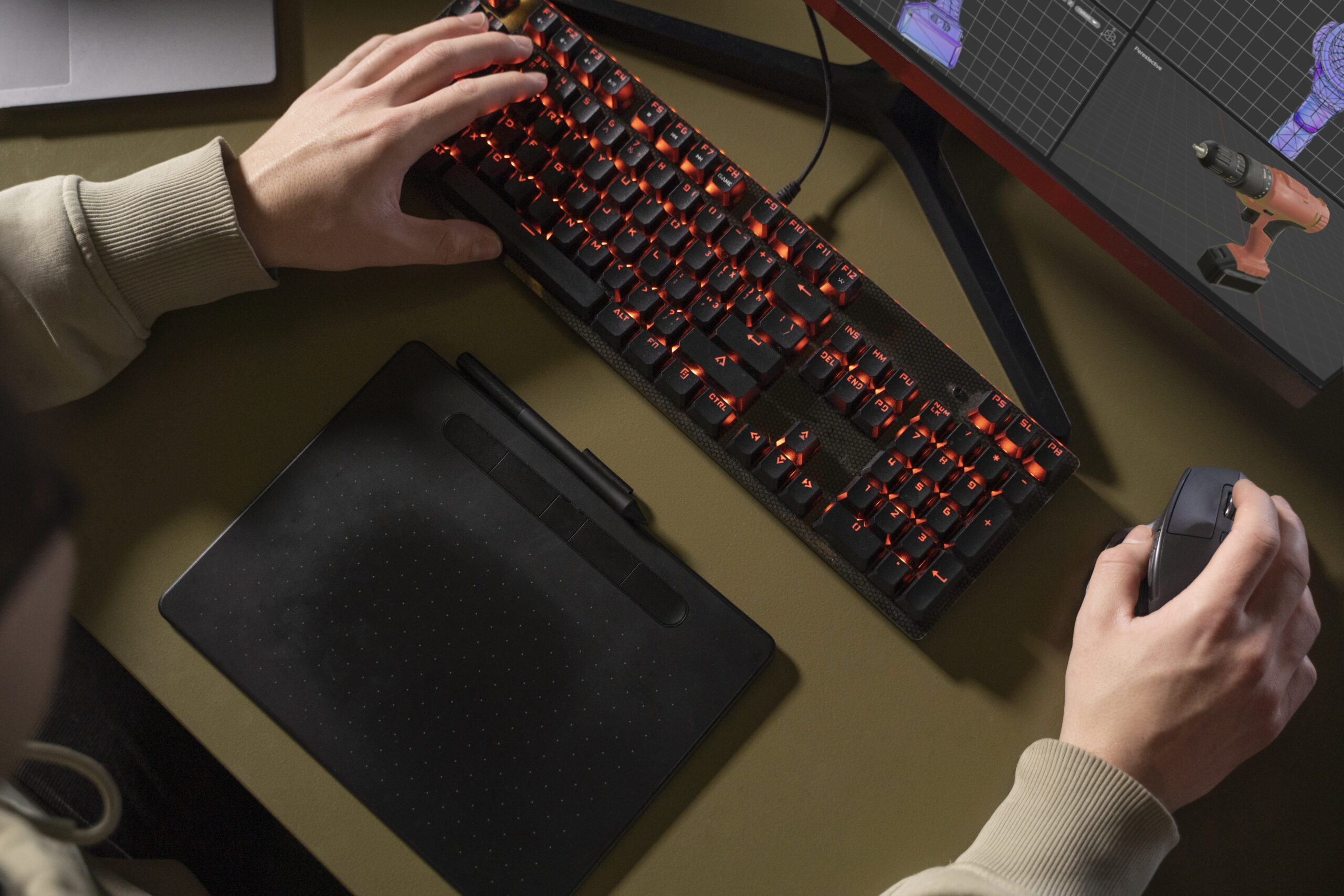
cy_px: 448
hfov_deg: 48.5
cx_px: 672
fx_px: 1493
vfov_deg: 33.4
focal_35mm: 40
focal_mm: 40
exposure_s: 1/160
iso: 1600
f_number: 2.8
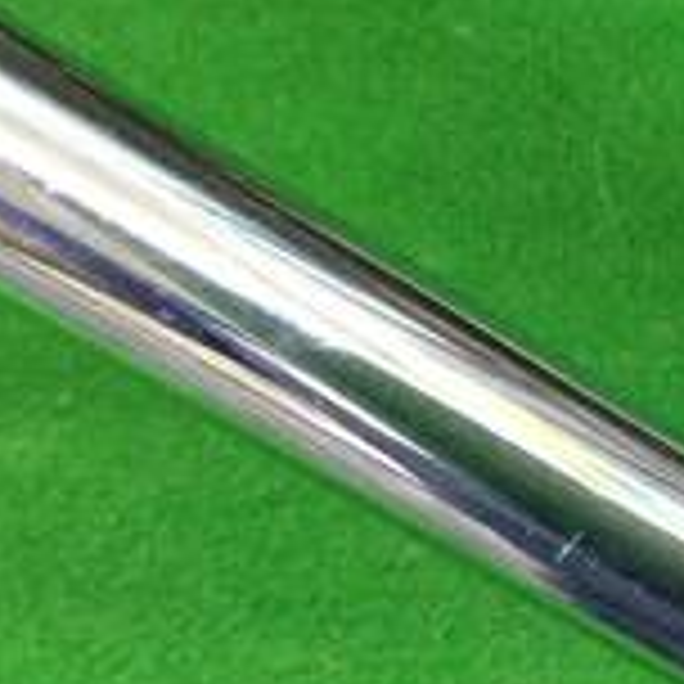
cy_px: 531
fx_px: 2571
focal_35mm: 115
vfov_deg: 15.1
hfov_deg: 15.0
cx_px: 634
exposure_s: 1/30
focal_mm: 3.3
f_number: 2.4
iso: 200
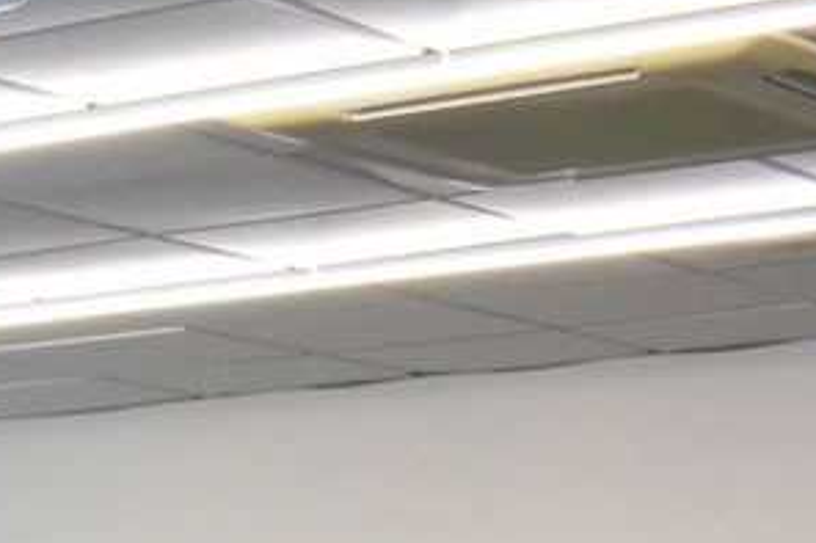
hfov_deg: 9.9
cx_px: -1315
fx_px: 3964
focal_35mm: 175
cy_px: 1679
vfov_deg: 7.0
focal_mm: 18
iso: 800
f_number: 3.5
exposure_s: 1/60
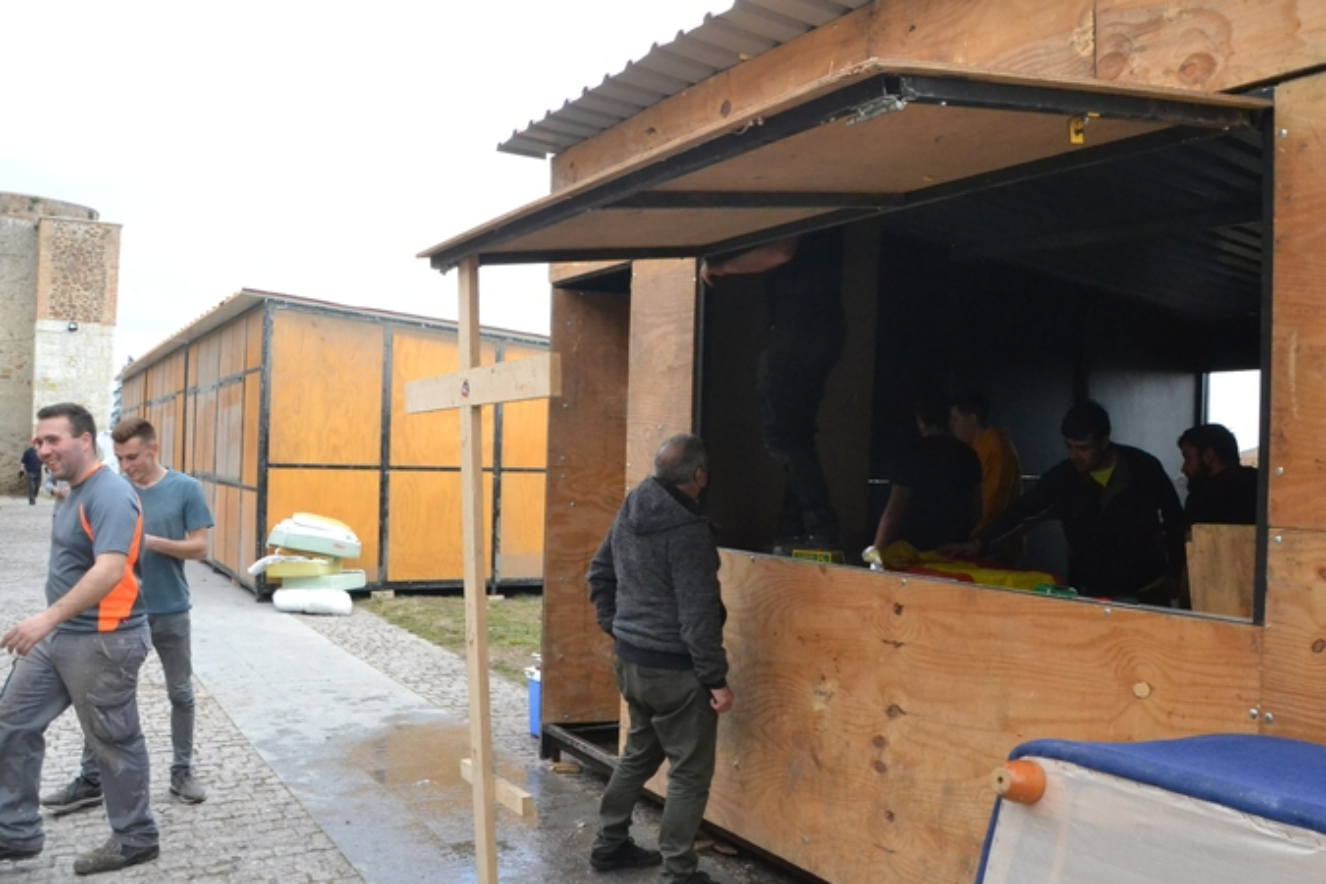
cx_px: 746
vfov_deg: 41.1
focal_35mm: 32
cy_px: 445
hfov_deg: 58.5
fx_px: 1179
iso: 3200
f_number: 13
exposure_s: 1/640
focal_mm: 18
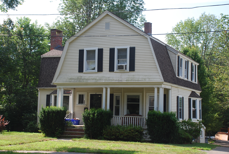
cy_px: 77
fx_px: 382
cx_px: 114
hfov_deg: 33.4
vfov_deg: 22.7
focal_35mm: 60
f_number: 6.3
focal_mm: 40
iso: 100
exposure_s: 1/160
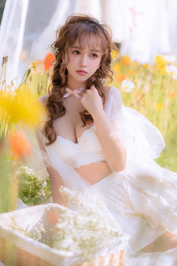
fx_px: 627
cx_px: 88
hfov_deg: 16.1
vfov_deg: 23.9
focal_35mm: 85
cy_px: 133
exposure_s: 1/2000
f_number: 1.4
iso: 100
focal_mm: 85
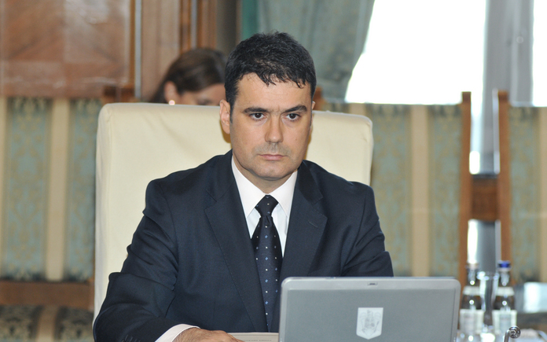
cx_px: 274
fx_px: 2519
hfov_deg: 12.4
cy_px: 181
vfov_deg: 7.8
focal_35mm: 169
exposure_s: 1/125
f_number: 4
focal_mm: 110
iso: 640
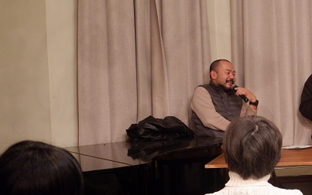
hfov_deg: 29.6
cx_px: 240
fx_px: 578
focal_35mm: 68
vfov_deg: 19.1
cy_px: 77
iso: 3200
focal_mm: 28
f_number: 4.5
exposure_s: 1/27
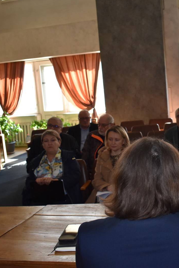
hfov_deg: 28.1
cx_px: 163
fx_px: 343
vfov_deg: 42.8
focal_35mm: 46
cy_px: 134
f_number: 3.8
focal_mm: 20
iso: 800
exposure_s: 1/160
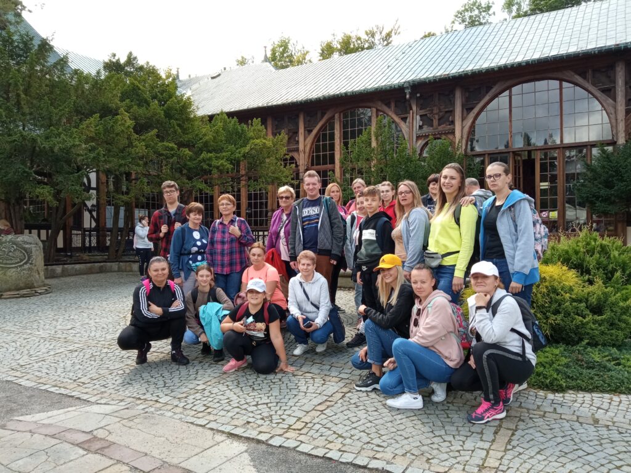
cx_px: 316
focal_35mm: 27
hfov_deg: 65.3
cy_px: 236
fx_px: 492
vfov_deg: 51.4
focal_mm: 3.79
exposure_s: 1/231
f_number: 2.2
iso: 111
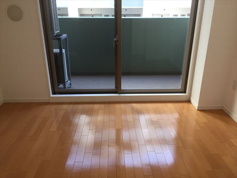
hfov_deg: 61.7
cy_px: 89
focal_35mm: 29
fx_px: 199
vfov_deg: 48.2
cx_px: 118
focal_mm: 4.15
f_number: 2.2
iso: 50
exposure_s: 1/33
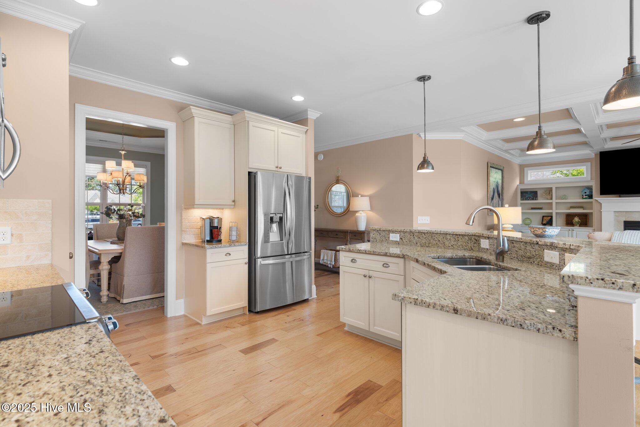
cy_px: 214
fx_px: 302
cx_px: 320
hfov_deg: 93.3
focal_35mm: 17
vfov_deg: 70.4
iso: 125
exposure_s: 1/1.25
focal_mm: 17
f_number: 7.1
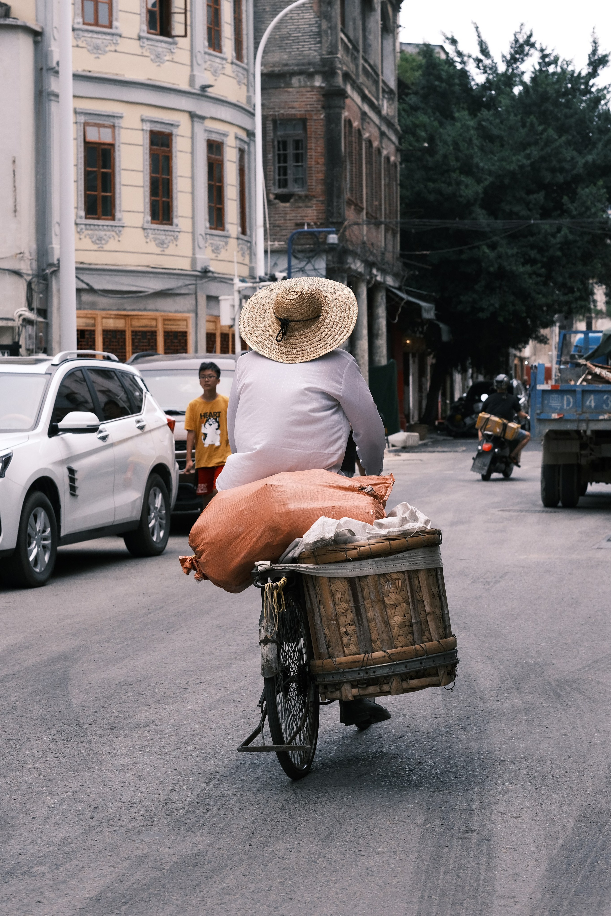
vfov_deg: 24.2
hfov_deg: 16.3
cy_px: 458
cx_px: 306
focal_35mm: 84
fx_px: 2138
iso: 800
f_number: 5.6
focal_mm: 56
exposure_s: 1/500
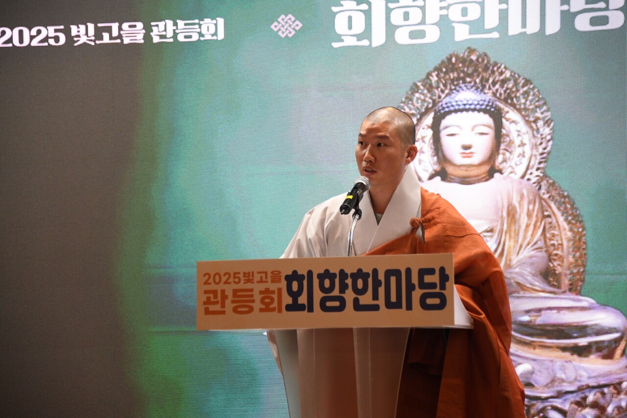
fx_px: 2177
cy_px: 209
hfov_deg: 16.4
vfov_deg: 11.0
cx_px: 314
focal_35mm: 125
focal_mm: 125
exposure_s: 1/125
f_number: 5.6
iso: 4000
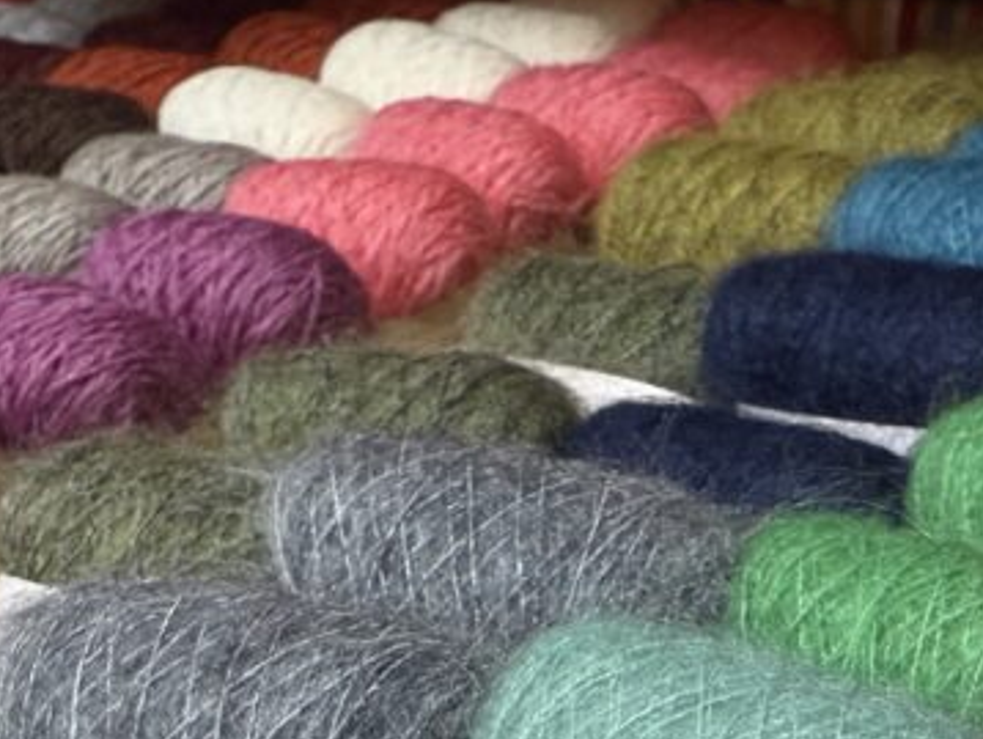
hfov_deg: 27.9
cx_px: 873
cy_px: 907
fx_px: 1904
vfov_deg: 20.4
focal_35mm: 67
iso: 200
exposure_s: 1/100
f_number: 2.2
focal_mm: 2.22
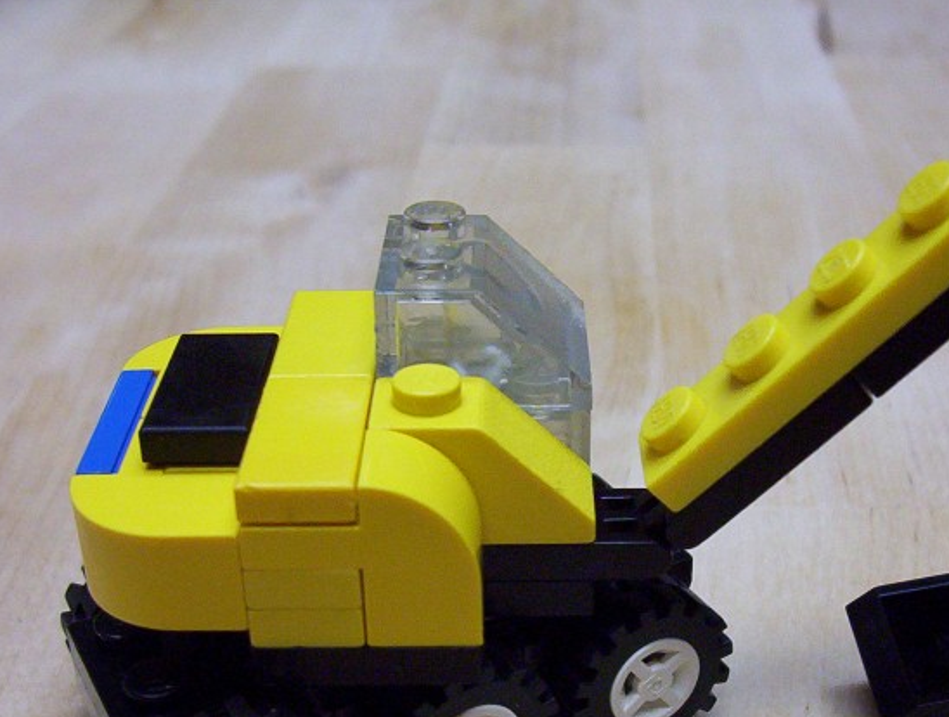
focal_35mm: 64
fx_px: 1759
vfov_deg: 22.9
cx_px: 582
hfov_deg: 30.1
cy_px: 488
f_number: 2.73
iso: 200
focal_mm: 5.77
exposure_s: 1/82.2
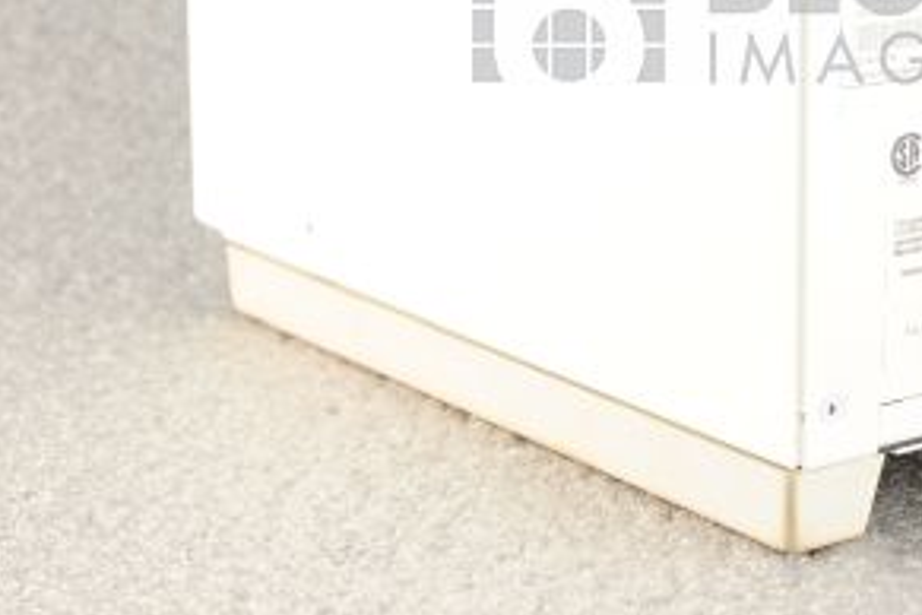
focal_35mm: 103
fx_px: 2638
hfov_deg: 19.5
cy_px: 8
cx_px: 789
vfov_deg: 13.1
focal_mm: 50
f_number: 9
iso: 1600
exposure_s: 1/125
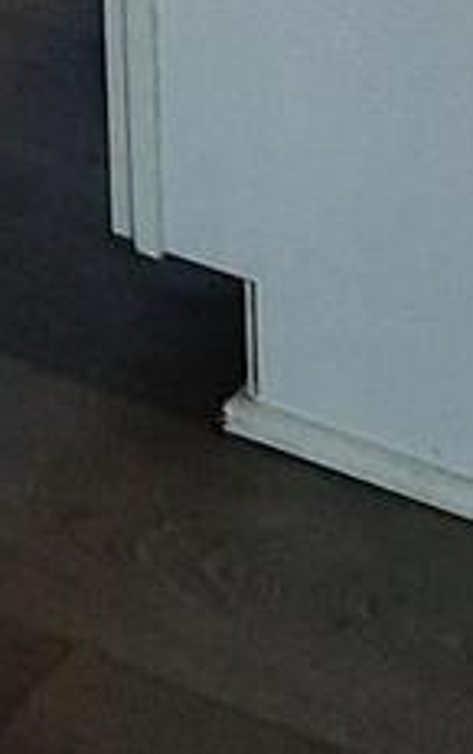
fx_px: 3619
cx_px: 597
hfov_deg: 7.4
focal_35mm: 176
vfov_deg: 10.1
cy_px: -1162
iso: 125
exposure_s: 1/60
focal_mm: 4.6
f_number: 2
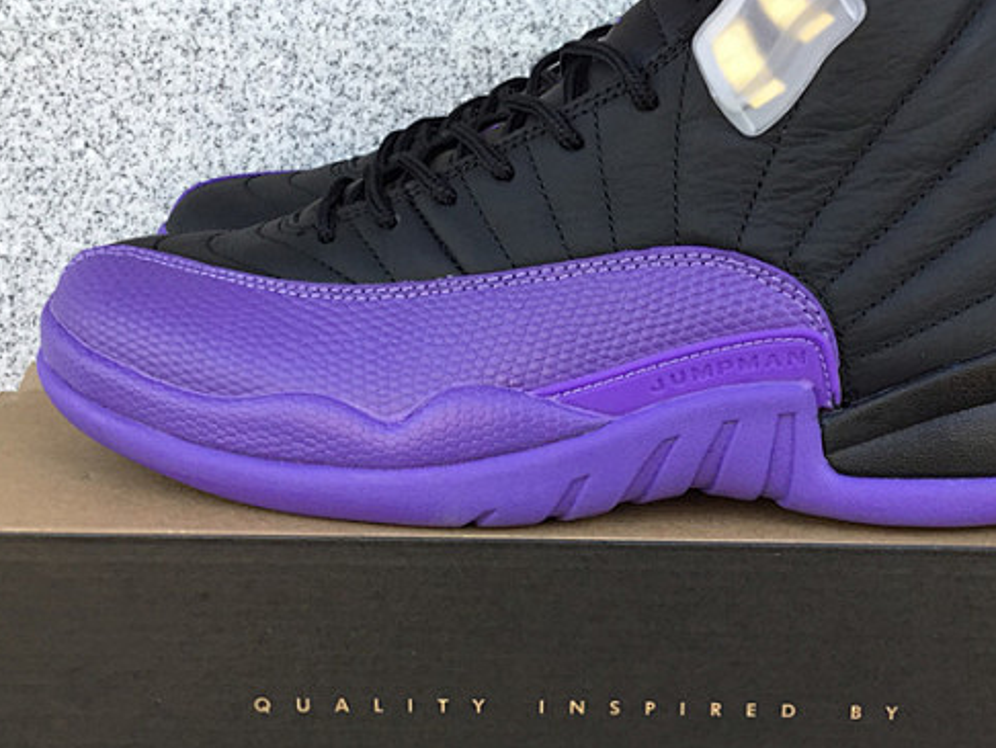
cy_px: 400
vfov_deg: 28.6
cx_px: 609
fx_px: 1468
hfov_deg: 37.3
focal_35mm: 51
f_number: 2.4
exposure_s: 1/100
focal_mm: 3.3
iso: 40
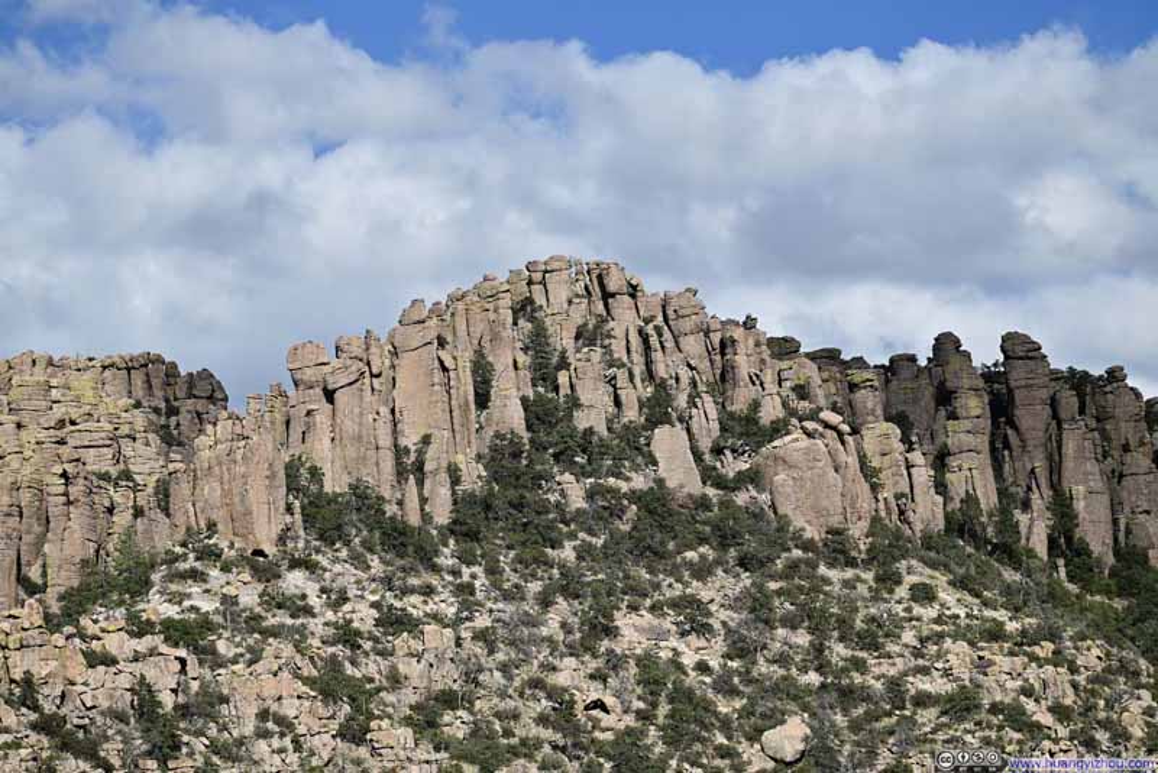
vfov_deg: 13.1
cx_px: 579
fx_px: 3379
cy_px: 386
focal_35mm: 105
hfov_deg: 19.4
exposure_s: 1/2000
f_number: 5
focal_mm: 105
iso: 100
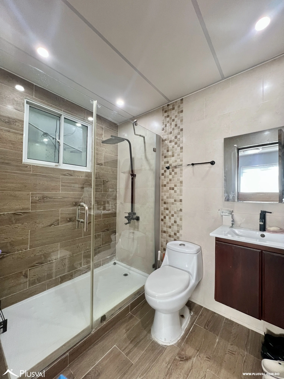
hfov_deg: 89.9
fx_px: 142
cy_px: 190
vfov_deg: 106.2
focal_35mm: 13
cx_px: 142
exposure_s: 1/60
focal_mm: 1.57
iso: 200
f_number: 1.8
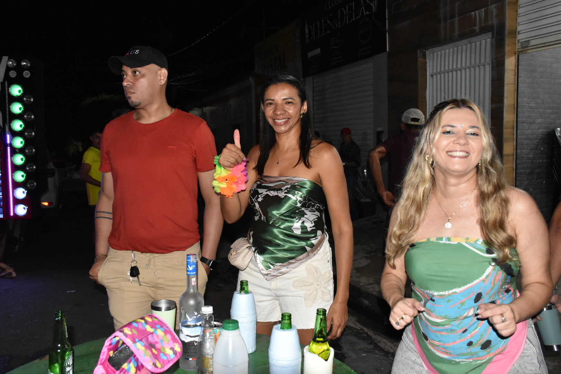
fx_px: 467
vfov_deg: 43.6
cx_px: 280
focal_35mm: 30
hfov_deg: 61.9
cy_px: 187
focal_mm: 20
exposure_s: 1/100
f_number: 5.6
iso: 3200
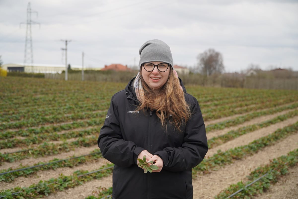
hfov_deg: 26.0
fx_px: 646
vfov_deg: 17.5
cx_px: 149
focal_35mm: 78
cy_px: 100
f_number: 4.5
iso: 100
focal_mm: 52
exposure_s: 1/500
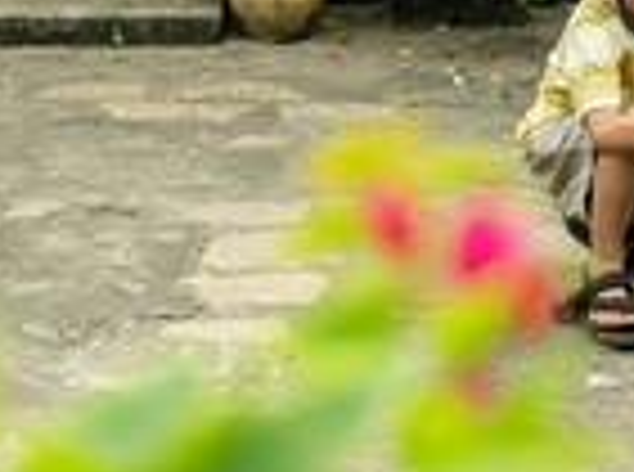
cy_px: -398
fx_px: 3051
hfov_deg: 11.9
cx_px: 405
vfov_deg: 8.5
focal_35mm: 167
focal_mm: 35
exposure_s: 1/400
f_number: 4
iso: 200
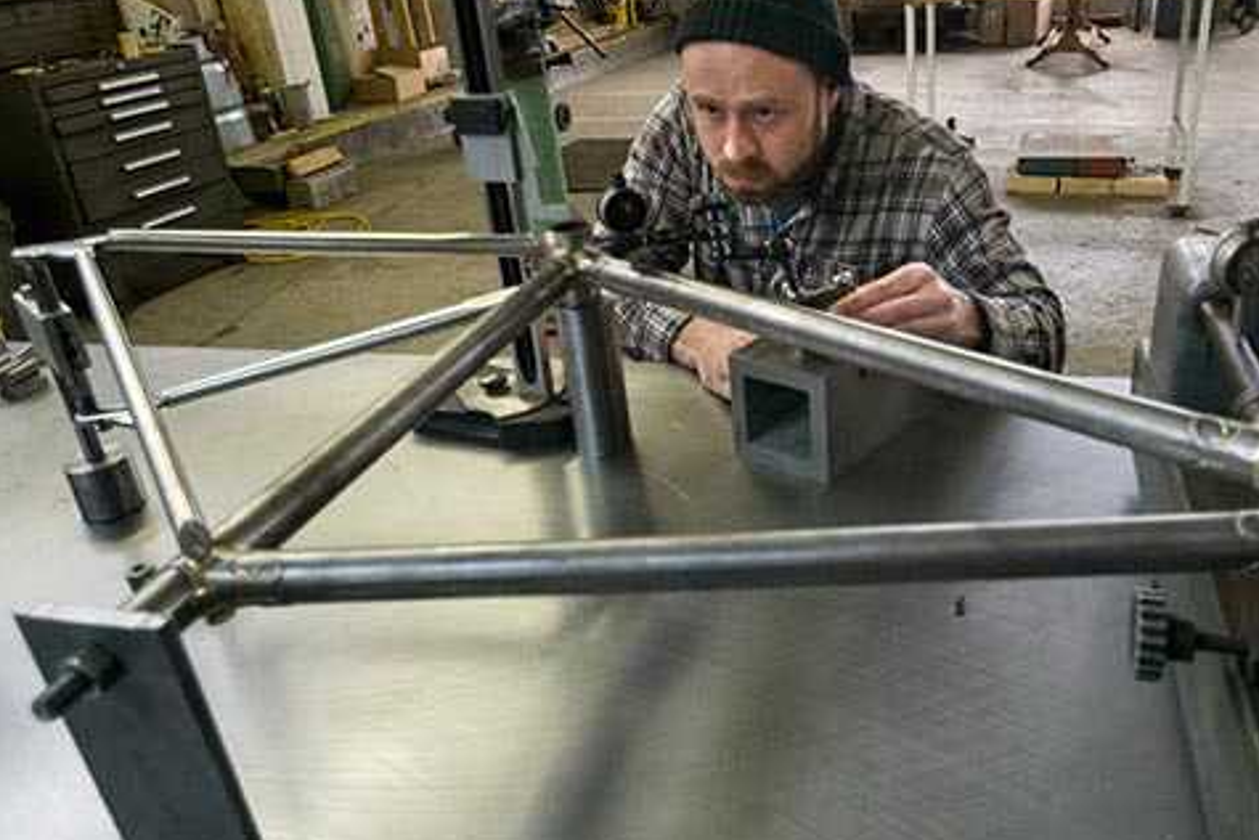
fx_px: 770
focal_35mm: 22
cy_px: 351
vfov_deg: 57.0
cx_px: 716
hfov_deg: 78.1
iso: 3200
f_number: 4.5
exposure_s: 1/160
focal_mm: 12
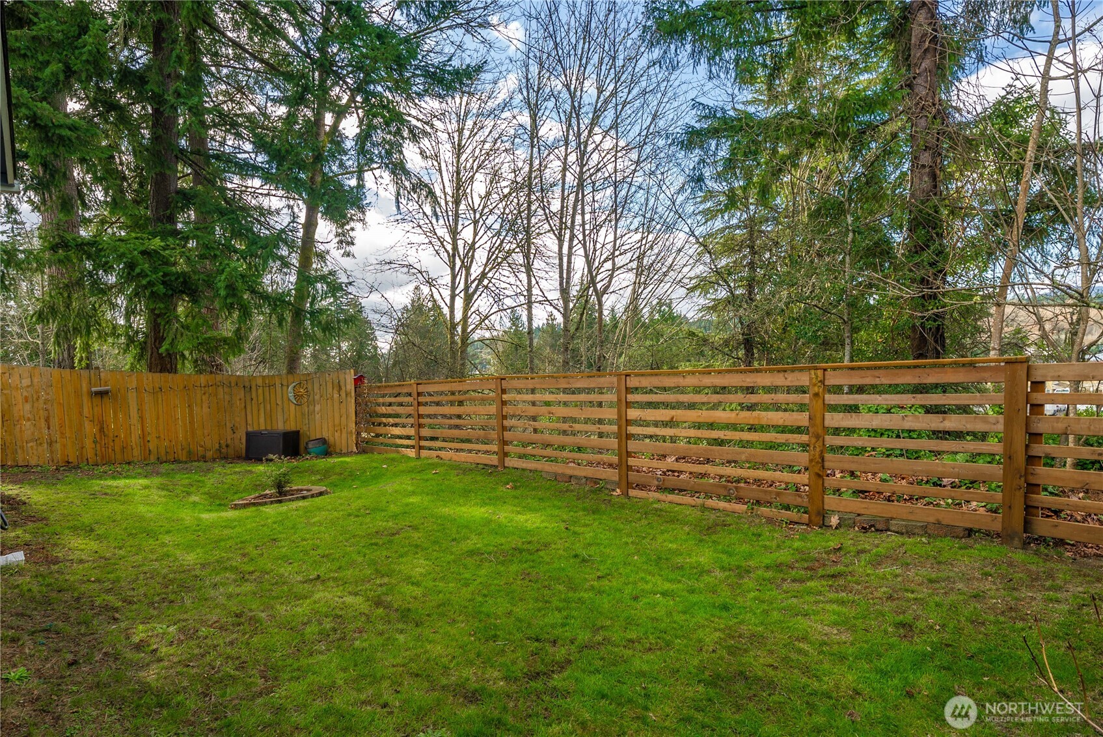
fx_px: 521
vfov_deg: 70.5
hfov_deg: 93.2
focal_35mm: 17
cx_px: 552
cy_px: 368
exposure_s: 1/50
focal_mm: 17
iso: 80
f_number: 7.1
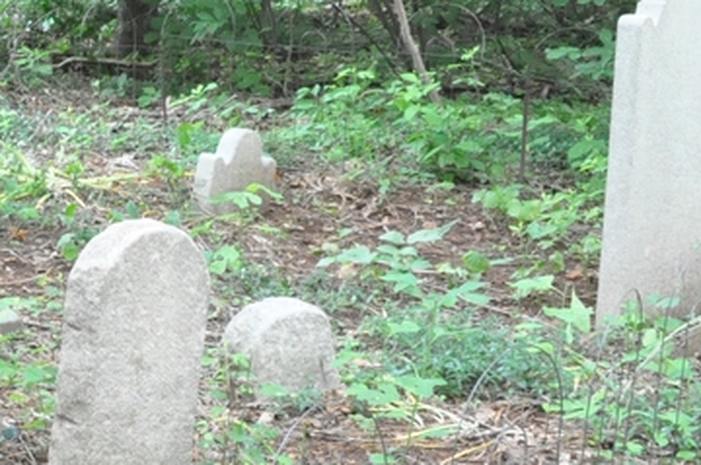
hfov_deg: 20.4
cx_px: -255
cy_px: 353
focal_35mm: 90
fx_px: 1750
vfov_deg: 15.1
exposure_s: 1/20
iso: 3200
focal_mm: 18
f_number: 11
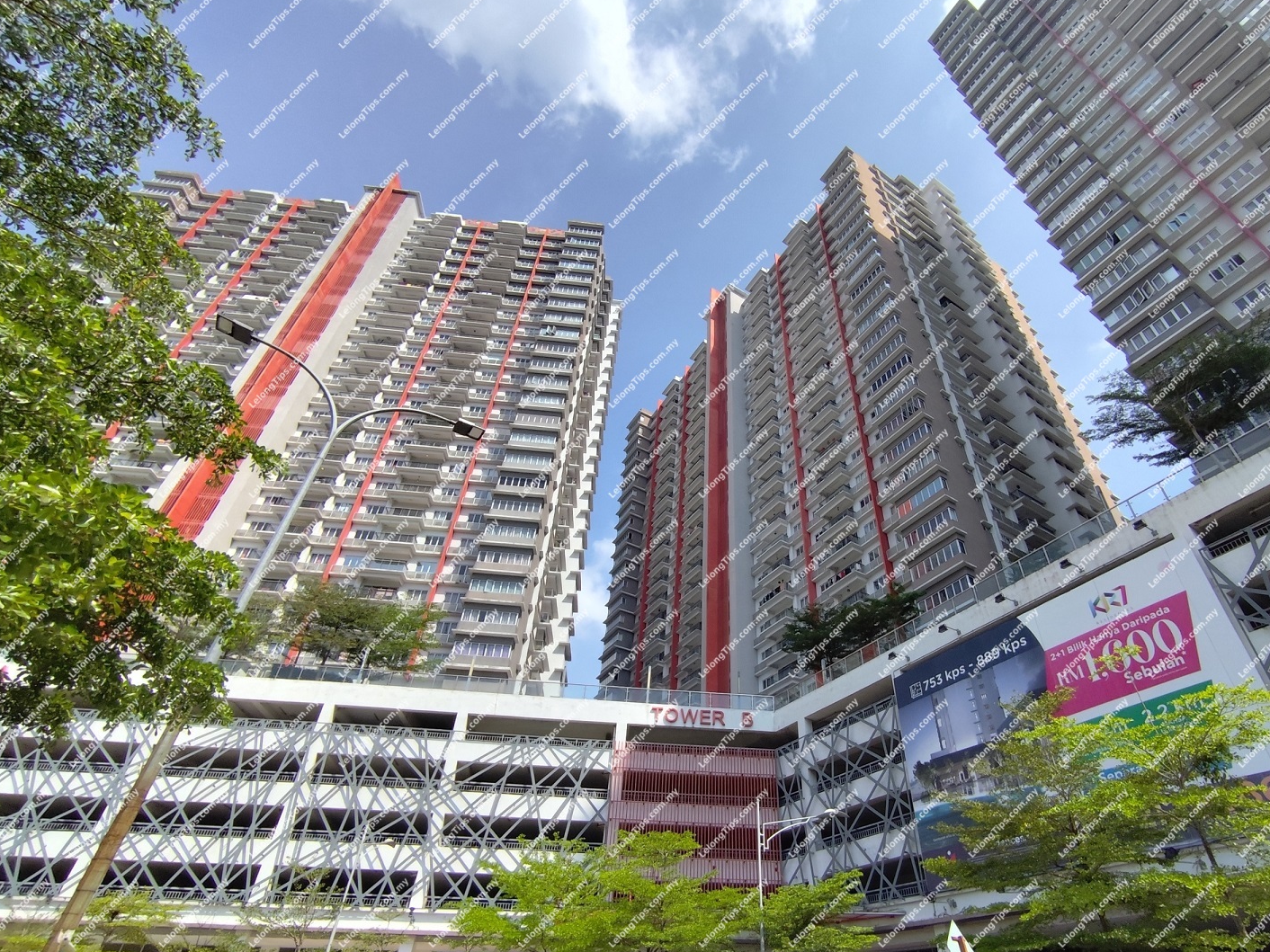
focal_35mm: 17
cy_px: 474
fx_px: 624
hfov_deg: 91.0
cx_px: 643
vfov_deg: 74.7
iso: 50
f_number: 2.2
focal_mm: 1.65
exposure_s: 1/2026
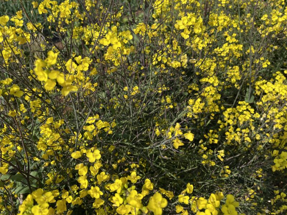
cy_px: 108
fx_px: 216
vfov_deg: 53.1
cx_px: 144
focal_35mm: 26
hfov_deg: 67.3
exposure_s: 1/2353
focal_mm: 4.2
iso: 32
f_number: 1.6
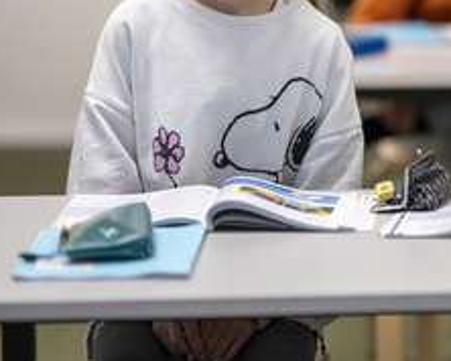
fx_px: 2846
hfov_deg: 9.0
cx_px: 461
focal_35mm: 213
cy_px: 79
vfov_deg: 7.3
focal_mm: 105
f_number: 1.4
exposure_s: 1/125
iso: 220
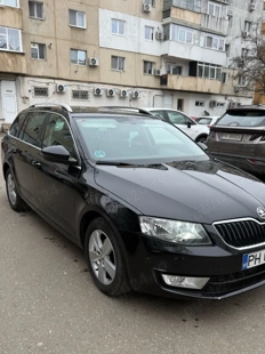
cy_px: 214
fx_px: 317
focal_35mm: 31
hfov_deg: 45.2
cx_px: 153
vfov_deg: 57.9
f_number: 1.78
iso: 80
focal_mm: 6.76
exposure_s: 1/360
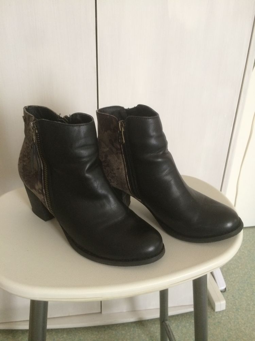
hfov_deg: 48.2
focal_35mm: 29
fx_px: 285
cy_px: 170
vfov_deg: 61.7
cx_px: 128
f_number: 2.2
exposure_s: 1/33
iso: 200
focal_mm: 4.15
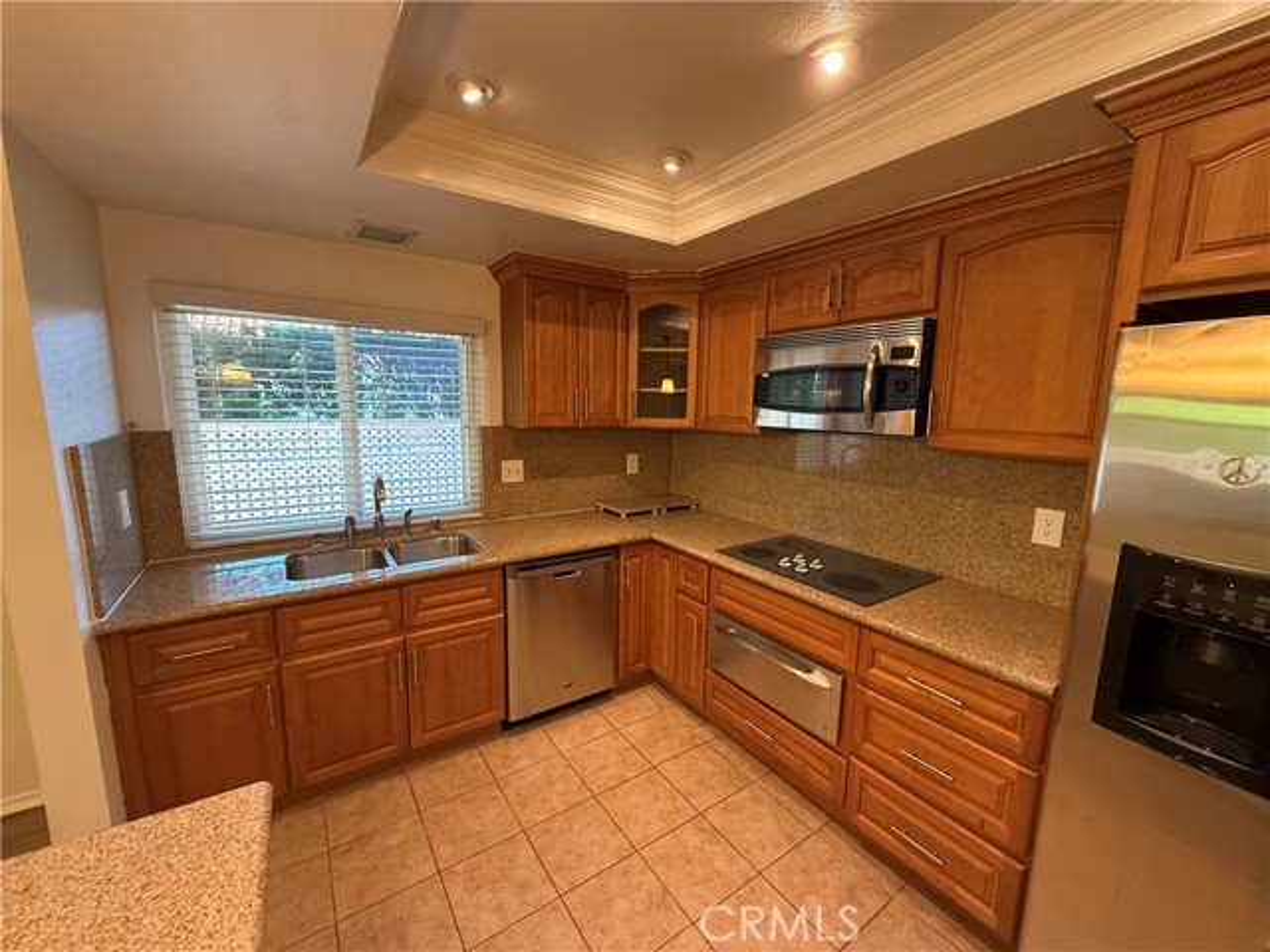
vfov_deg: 85.7
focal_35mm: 14
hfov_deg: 102.1
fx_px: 514
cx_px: 635
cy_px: 476
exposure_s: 1/120
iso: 500
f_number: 2.2
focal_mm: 2.22
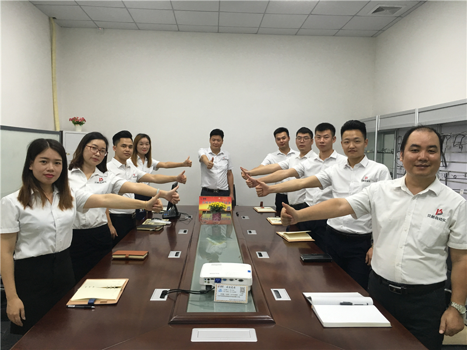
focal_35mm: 29
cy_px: 175
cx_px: 234
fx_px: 391
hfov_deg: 61.7
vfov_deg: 48.2
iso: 64
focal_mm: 4.15
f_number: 2.2
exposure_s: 1/33
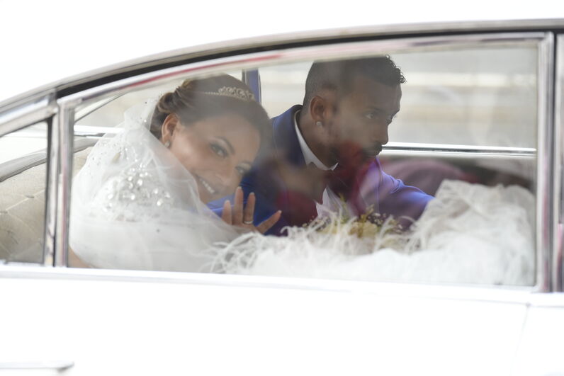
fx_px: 2742
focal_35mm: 175
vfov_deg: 7.8
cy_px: 188
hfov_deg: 11.7
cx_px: 282
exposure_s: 1/320
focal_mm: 175
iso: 1600
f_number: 4.5
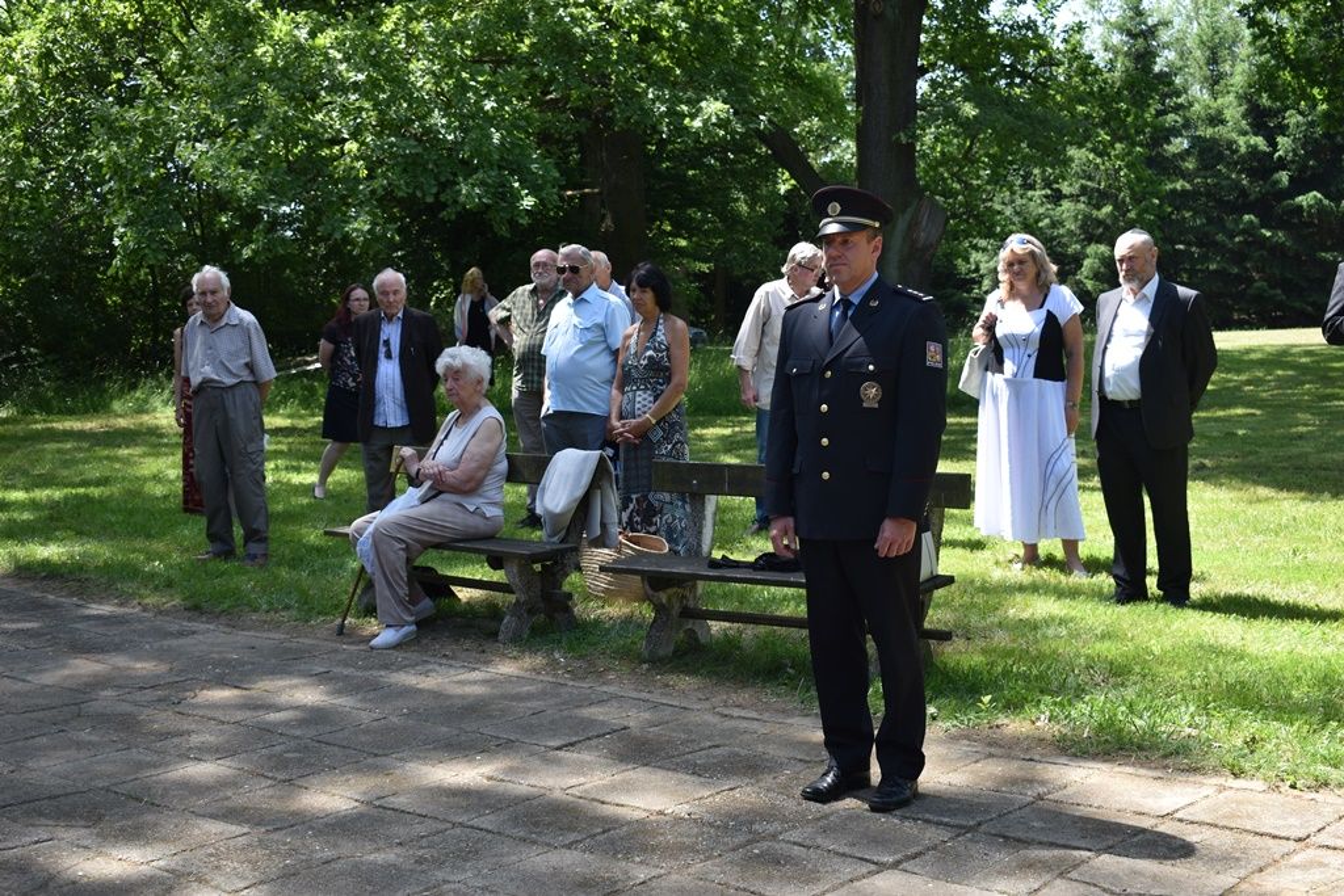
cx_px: 672
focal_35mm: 51
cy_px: 448
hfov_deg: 38.9
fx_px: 1904
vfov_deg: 26.5
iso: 100
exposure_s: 1/125
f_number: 5.6
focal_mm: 34
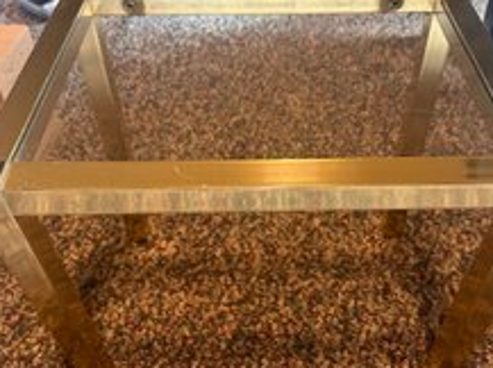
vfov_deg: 37.6
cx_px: 269
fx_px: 540
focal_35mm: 38
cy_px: 199
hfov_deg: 49.0
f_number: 1.78
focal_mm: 6.86
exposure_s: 1/60
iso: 320
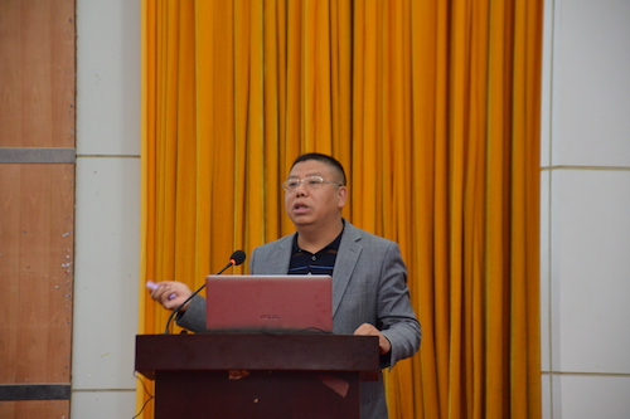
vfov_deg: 9.1
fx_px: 2624
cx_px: 315
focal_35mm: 150
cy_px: 210
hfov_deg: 13.7
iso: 1600
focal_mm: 100
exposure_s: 1/20
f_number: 5.6
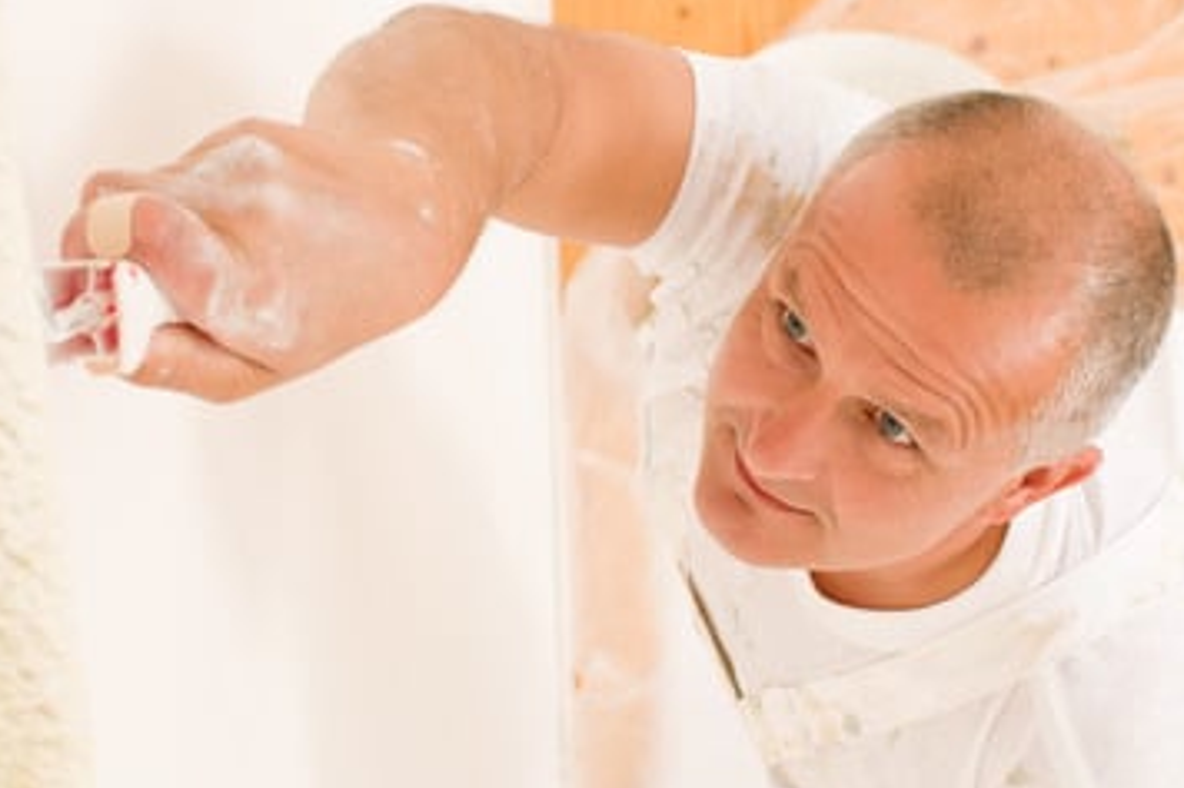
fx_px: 2531
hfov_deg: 26.3
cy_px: 417
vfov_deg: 17.7
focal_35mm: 77
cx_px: 476
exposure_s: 1/200
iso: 100
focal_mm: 50
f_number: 8
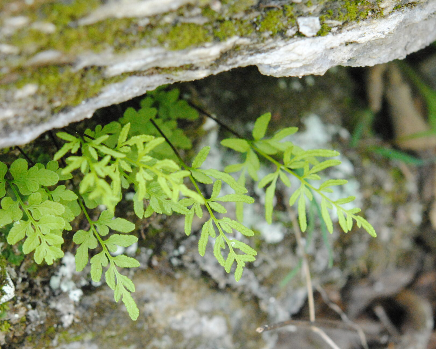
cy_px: 209
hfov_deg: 14.4
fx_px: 1729
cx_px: 168
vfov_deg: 11.5
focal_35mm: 134
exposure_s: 1/800
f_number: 7.1
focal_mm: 60
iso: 1600
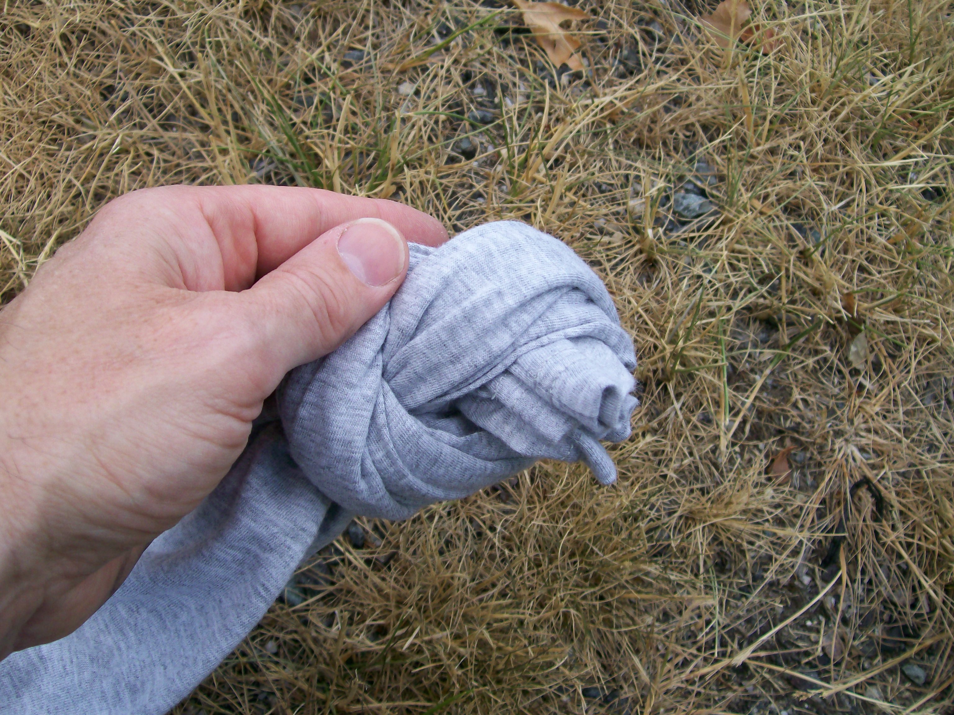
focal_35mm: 36
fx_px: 992
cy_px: 358
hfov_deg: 51.4
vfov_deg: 39.7
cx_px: 477
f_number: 2.7
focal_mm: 6
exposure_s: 1/691
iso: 80
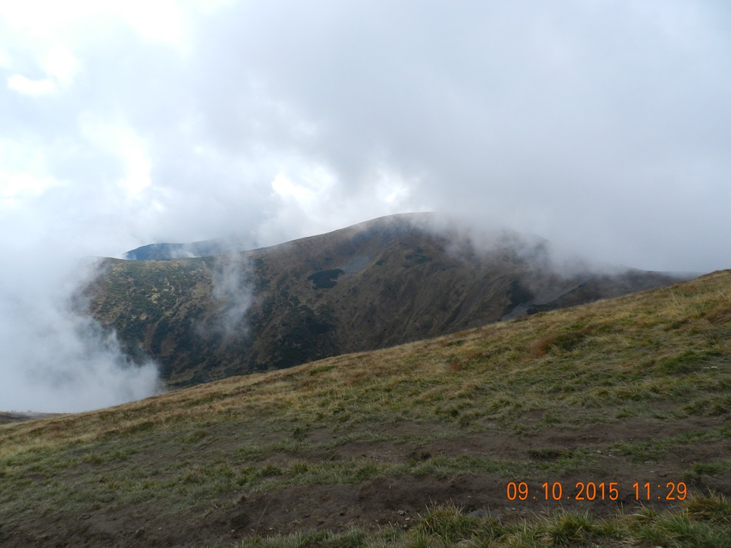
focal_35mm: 23
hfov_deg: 73.9
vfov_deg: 58.9
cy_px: 274
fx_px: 486
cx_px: 366
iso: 160
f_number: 4
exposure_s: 1/1000
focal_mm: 4
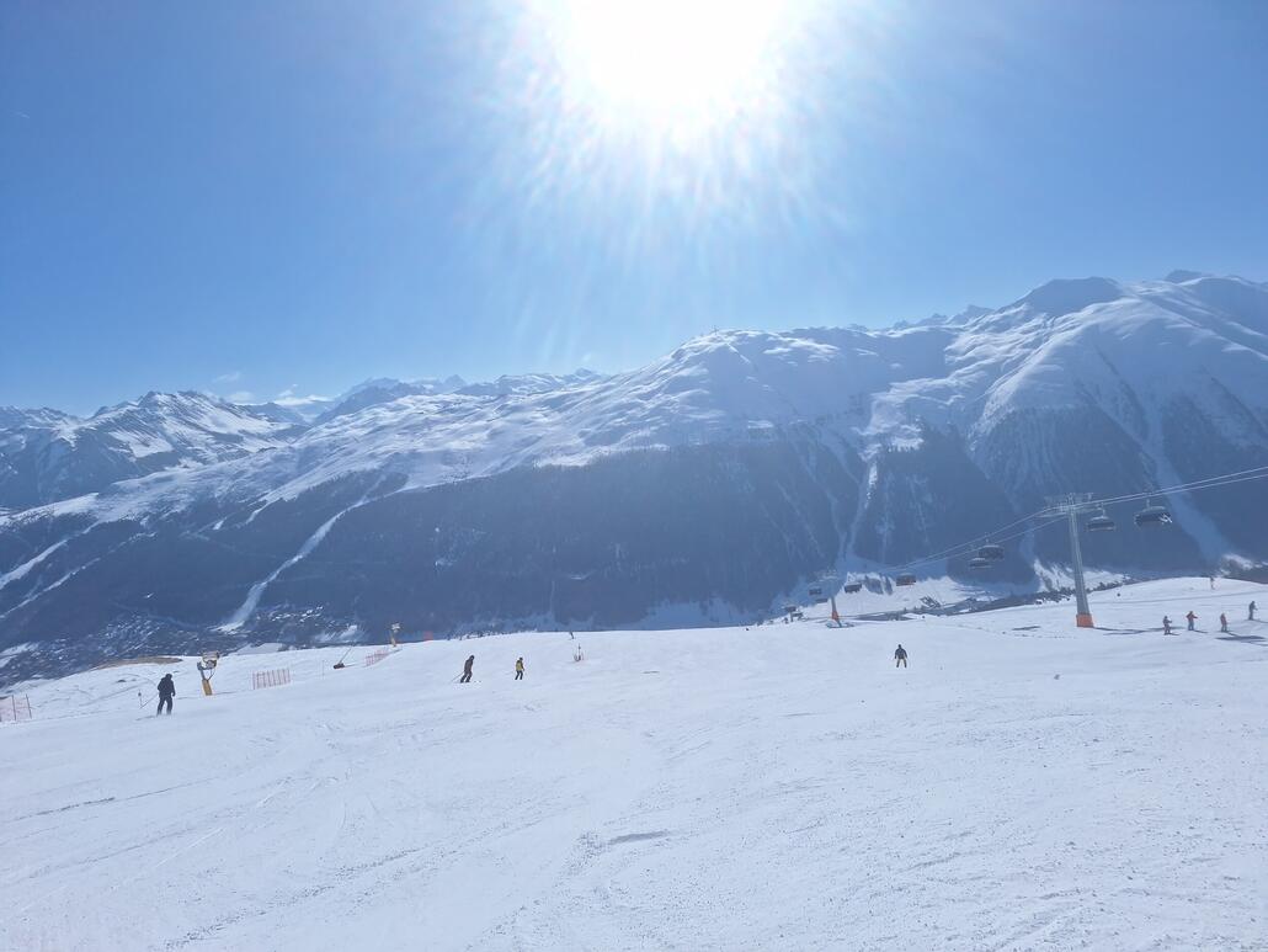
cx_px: 634
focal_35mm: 23
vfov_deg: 58.9
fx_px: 843
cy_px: 476
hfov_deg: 73.9
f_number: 1.8
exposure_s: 1/11236
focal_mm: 5.54
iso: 25
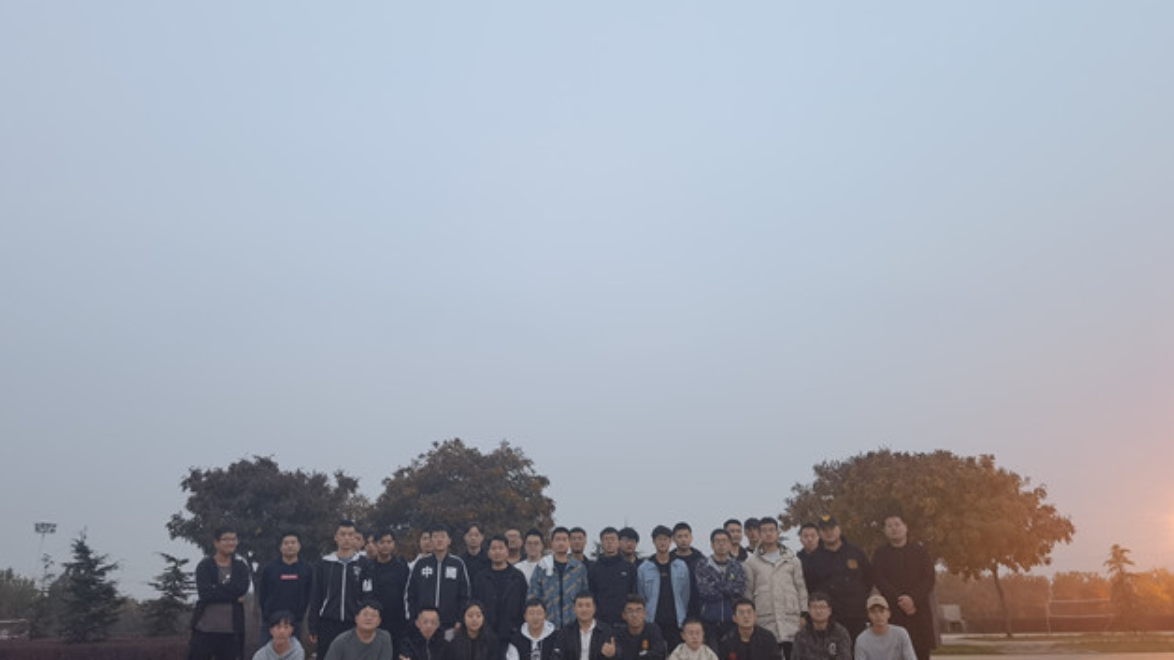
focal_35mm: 30
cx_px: 580
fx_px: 934
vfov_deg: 38.9
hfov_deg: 64.3
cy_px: 299
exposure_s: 1/50
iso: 400
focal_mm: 6.67
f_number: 1.9
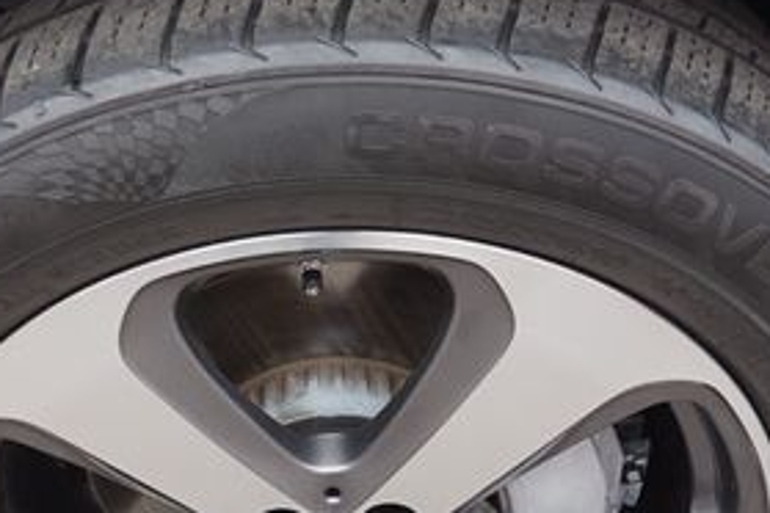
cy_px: 372
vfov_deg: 24.4
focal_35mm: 55
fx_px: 1176
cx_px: 273
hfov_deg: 36.0
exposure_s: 1/60
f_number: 4
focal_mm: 16
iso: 100
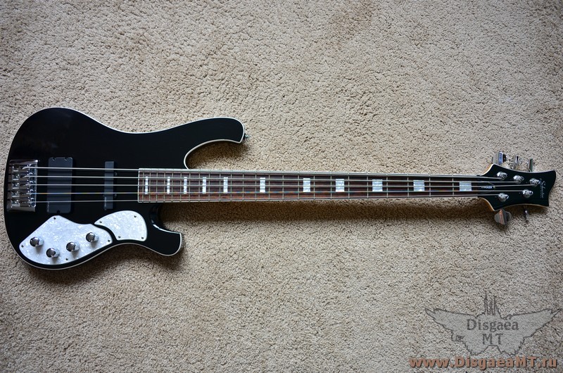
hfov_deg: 65.6
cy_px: 186
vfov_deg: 46.2
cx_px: 282
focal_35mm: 28
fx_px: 437
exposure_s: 1/40
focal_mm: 18.5
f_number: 3.2
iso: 100
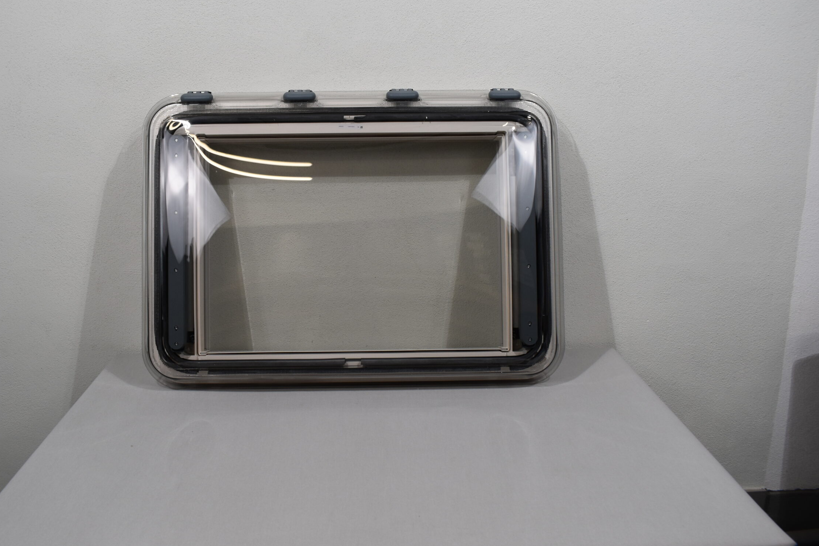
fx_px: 705
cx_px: 366
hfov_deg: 60.1
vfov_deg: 42.3
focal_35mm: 31
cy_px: 256
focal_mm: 18
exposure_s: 1/125
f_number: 5.6
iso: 400
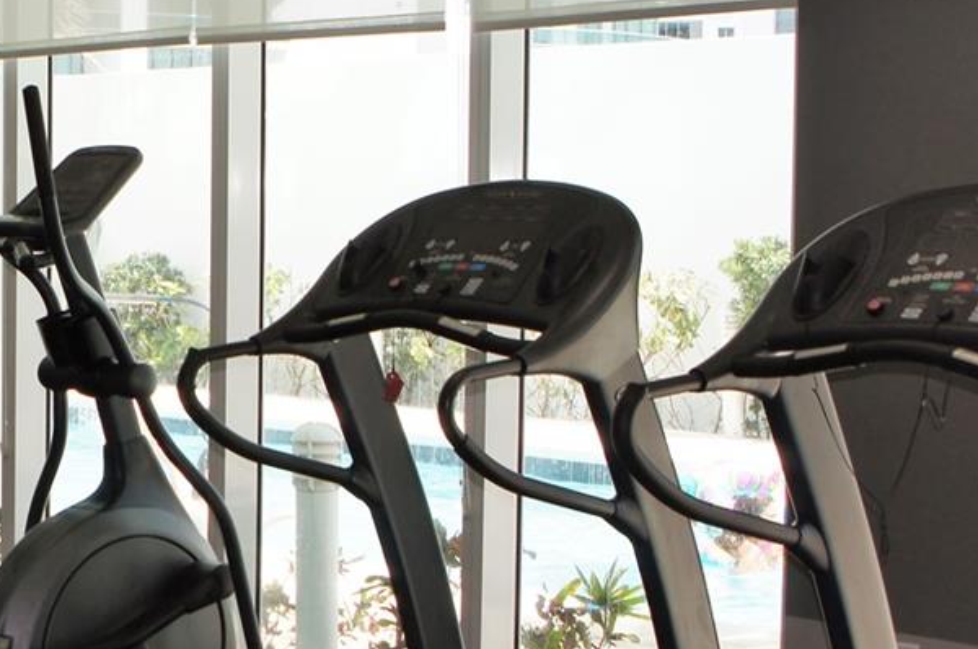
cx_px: -244
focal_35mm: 96
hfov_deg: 19.8
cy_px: 359
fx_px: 2604
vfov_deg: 14.2
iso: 100
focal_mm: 24
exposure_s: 1/100
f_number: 7.1
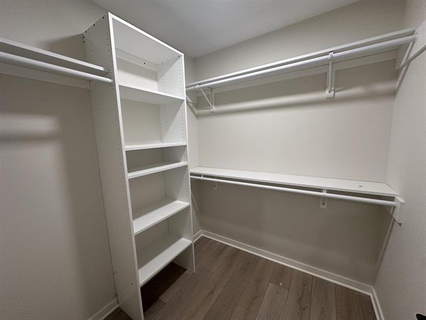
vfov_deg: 85.7
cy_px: 160
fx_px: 172
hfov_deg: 102.1
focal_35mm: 14
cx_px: 213
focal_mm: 2.22
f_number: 2.2
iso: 250
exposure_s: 1/120
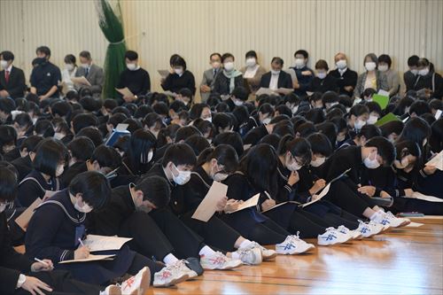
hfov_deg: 13.7
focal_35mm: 150
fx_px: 1845
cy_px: 148
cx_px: 222
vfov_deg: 9.1
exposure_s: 1/60
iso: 2000
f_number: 5.6
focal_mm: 100
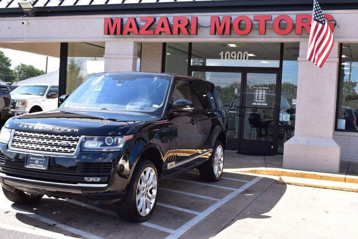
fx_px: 462
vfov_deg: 28.9
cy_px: 120
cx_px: 179
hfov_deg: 42.3
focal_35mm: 46
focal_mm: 31
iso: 400
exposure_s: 1/250
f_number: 10
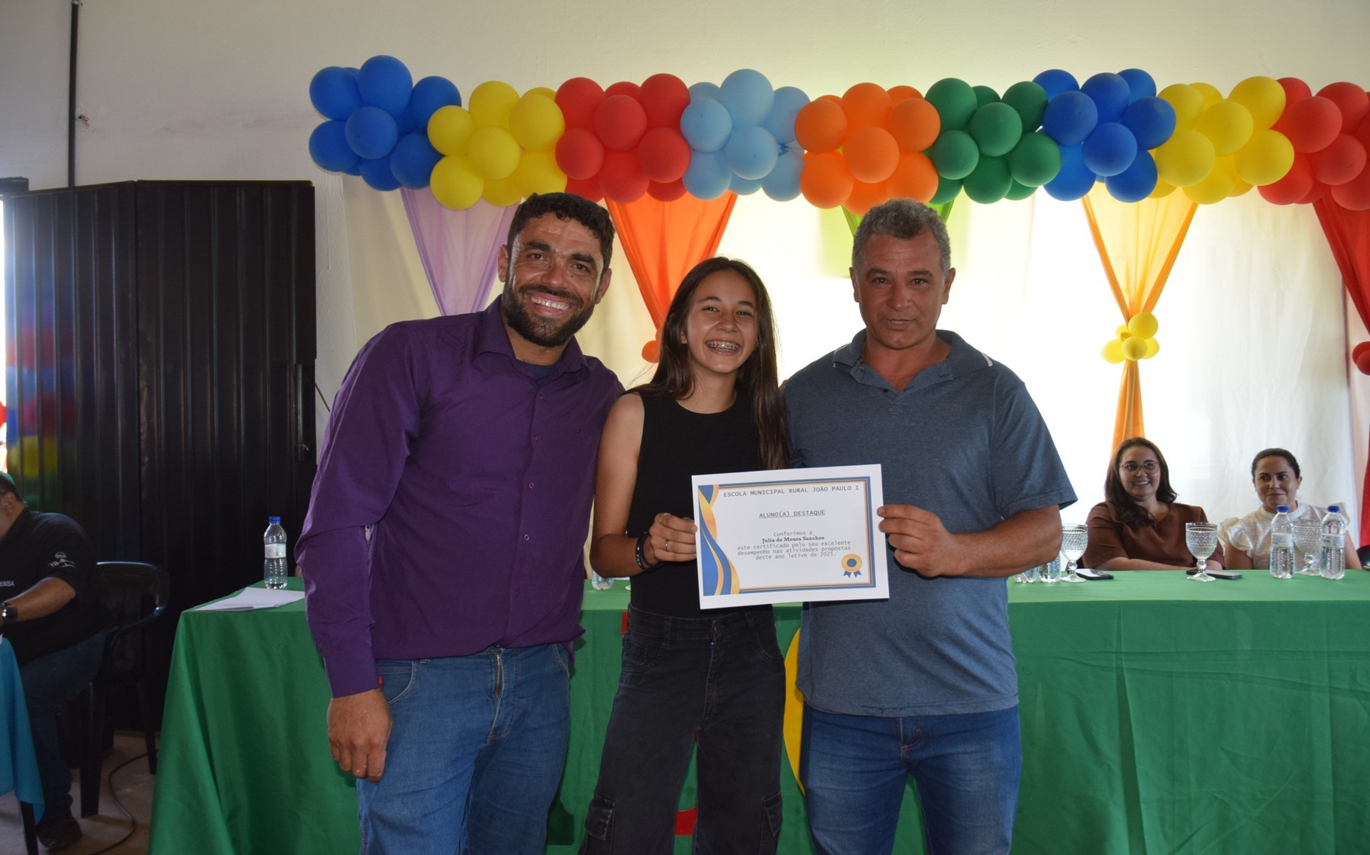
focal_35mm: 28
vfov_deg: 44.5
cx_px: 688
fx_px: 1045
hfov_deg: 66.5
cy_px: 412
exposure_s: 1/100
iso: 800
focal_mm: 18
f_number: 5
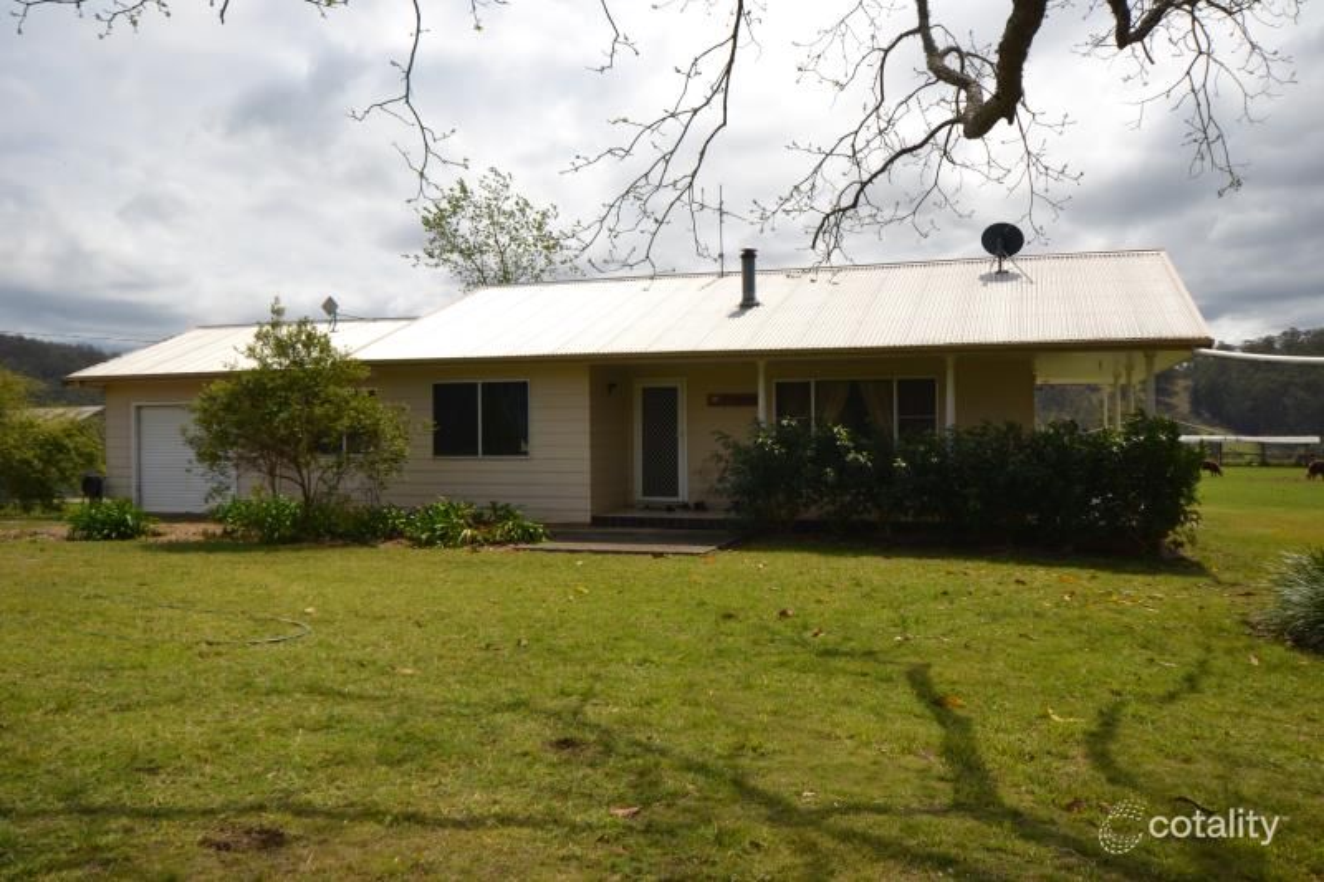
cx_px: 662
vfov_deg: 43.6
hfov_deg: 61.9
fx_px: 1103
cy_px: 441
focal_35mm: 30
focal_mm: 20
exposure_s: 1/200
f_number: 10
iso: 100
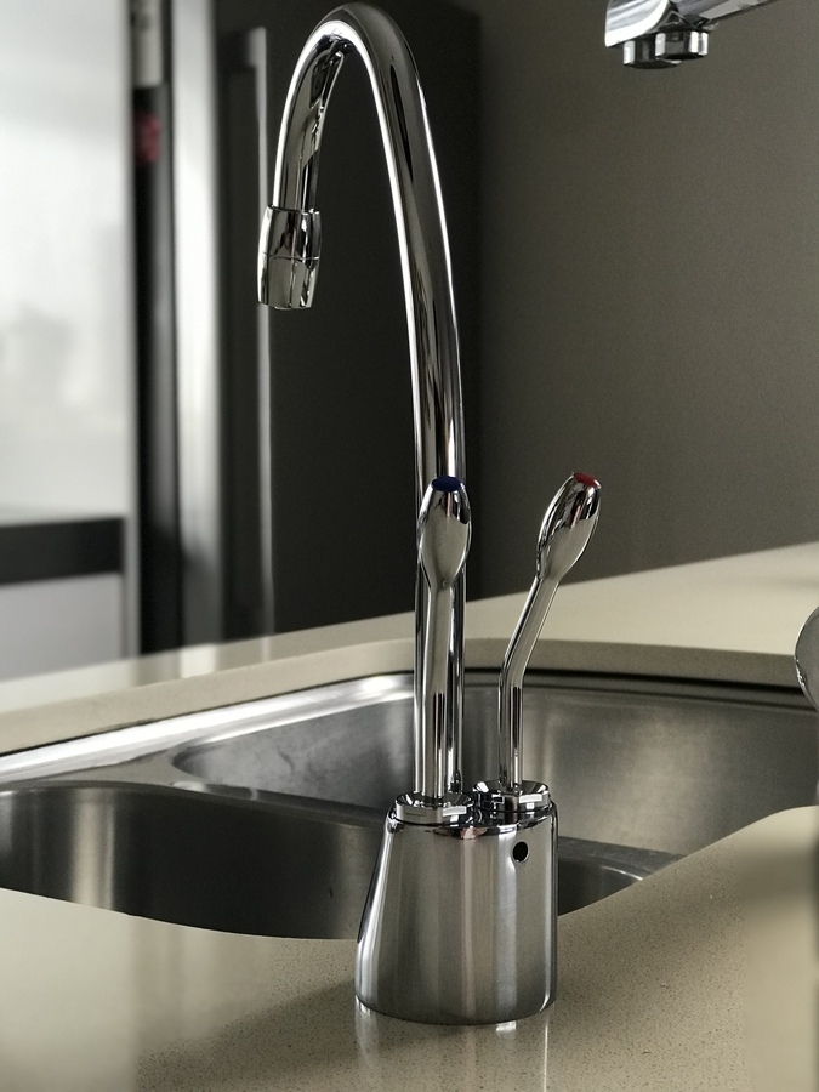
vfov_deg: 33.8
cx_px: 410
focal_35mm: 57
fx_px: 1798
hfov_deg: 25.7
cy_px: 546
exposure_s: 1/50
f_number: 2.8
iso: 100
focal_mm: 6.6
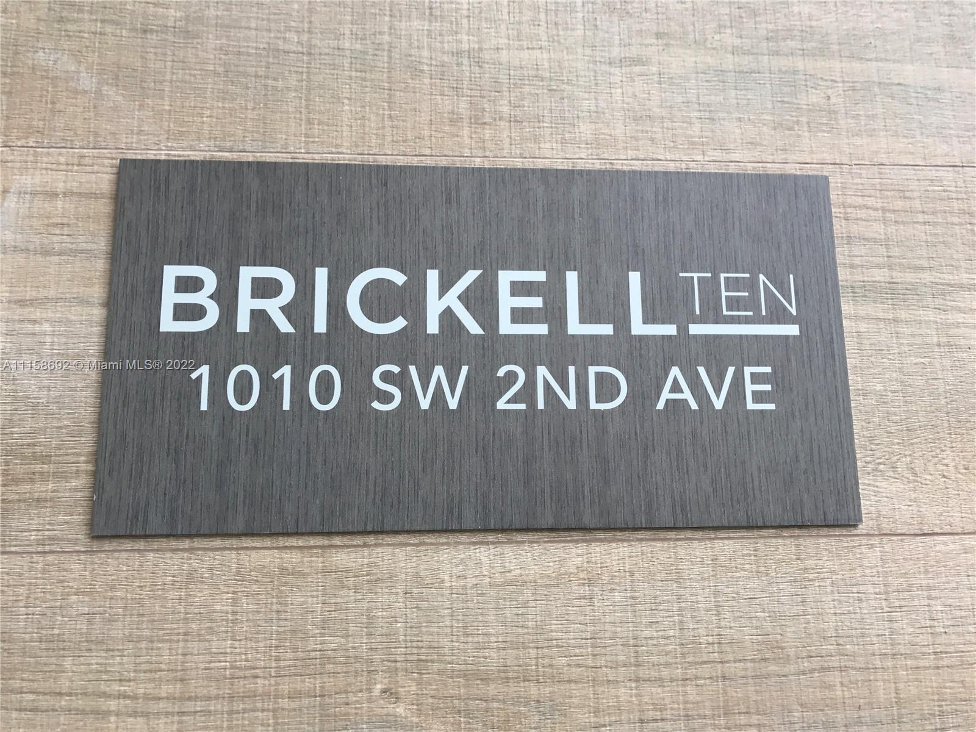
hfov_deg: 63.4
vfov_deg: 49.7
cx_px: 488
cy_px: 366
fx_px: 789
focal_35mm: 28
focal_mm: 3.99
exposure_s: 1/234
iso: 20
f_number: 1.8
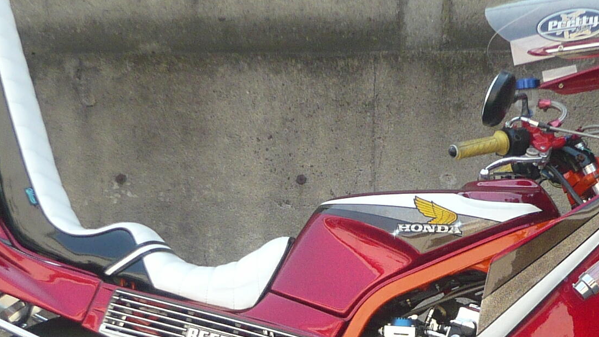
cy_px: 290
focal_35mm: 122
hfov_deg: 17.5
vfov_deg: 9.9
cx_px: 392
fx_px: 1938
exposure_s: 1/200
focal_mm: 6.6
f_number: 3.3
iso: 100
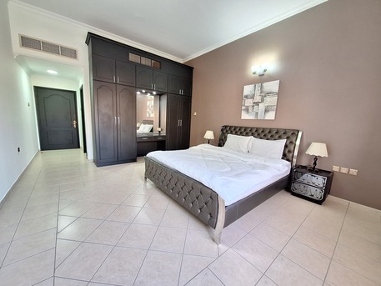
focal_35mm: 13
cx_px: 190
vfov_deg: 89.9
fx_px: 143
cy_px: 143
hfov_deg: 106.2
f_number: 2.2
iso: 160
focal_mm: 1.74
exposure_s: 1/33
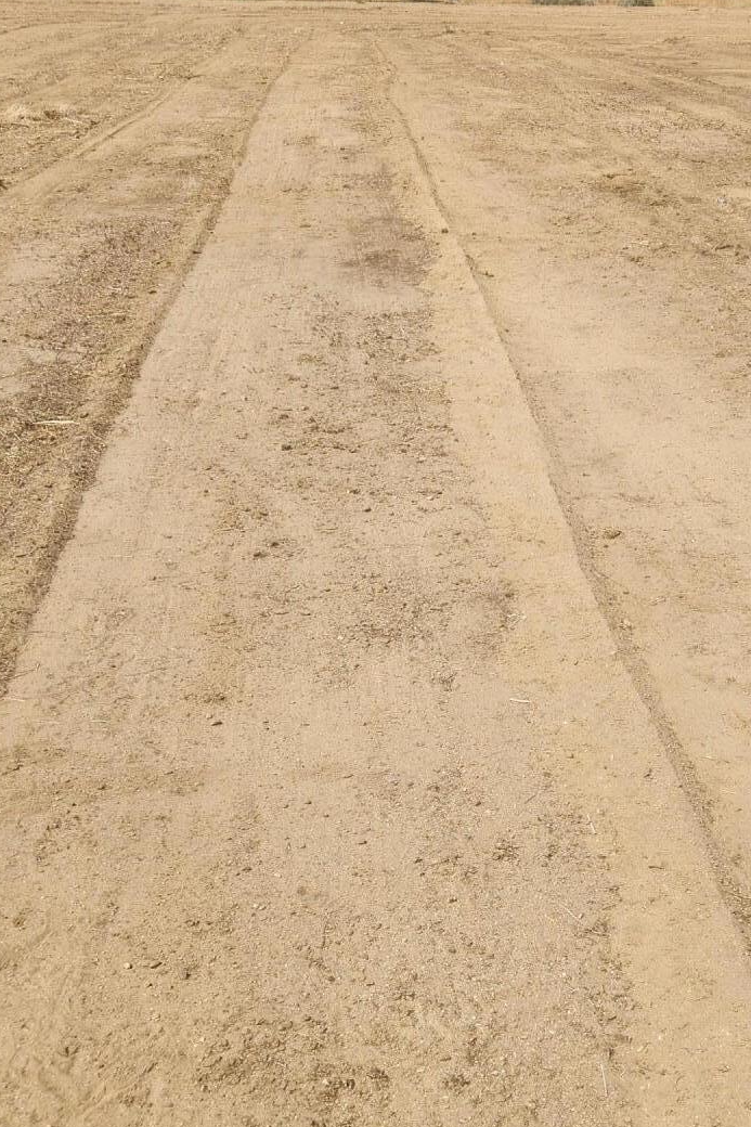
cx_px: 455
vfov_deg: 42.5
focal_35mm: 46
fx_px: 1440
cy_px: 691
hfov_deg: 29.2
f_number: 1.8
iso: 20
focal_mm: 5.4
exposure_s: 1/2510
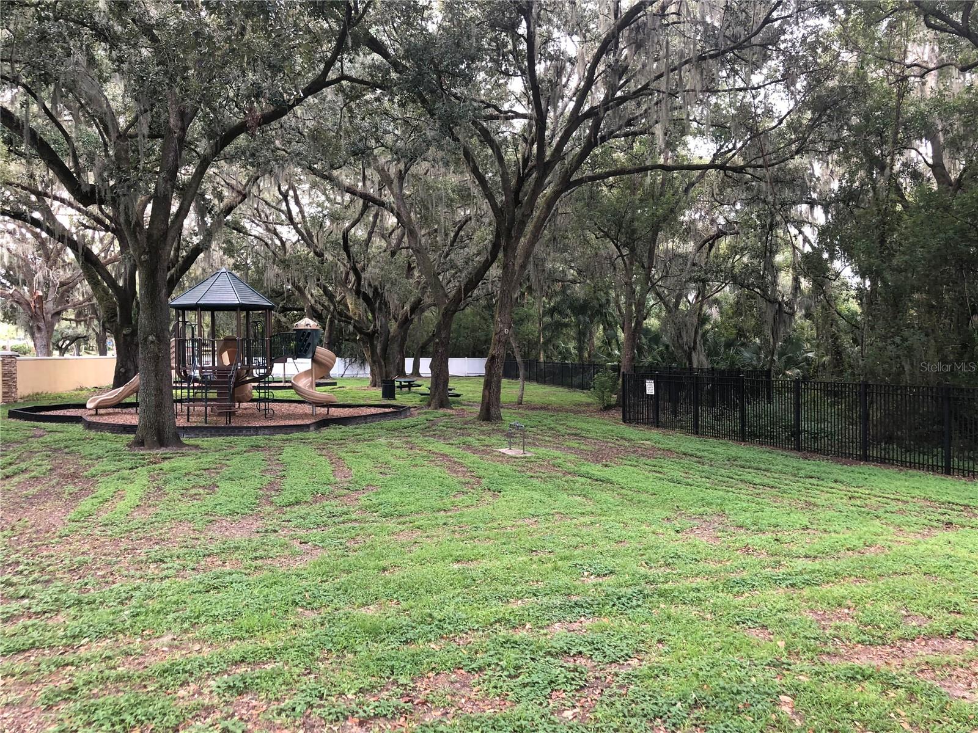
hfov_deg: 63.4
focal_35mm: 28
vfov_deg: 49.7
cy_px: 366
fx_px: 791
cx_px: 489
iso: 25
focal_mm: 4
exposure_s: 1/40
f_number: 1.8
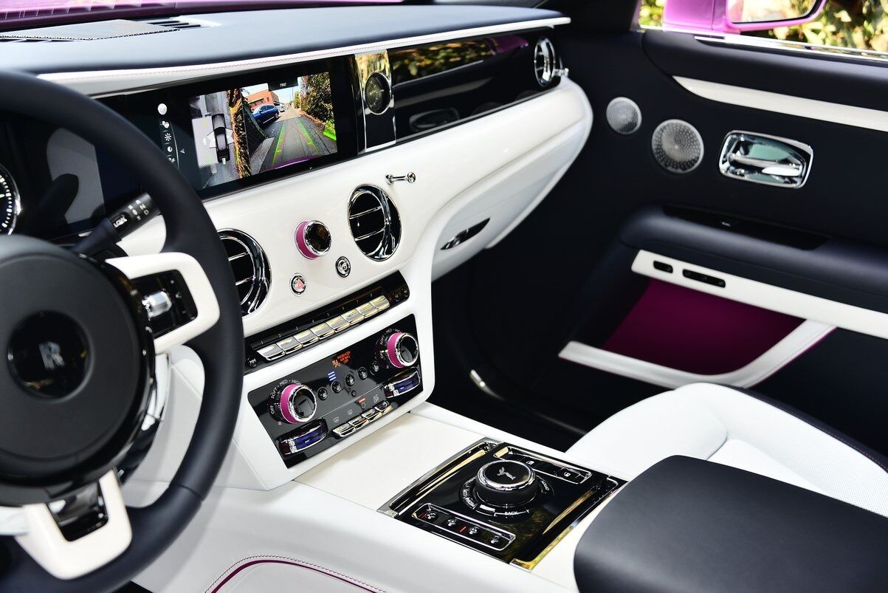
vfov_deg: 31.9
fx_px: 1036
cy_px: 296
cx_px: 444
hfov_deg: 46.4
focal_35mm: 42
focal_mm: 42
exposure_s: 1/50
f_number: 4
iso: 200
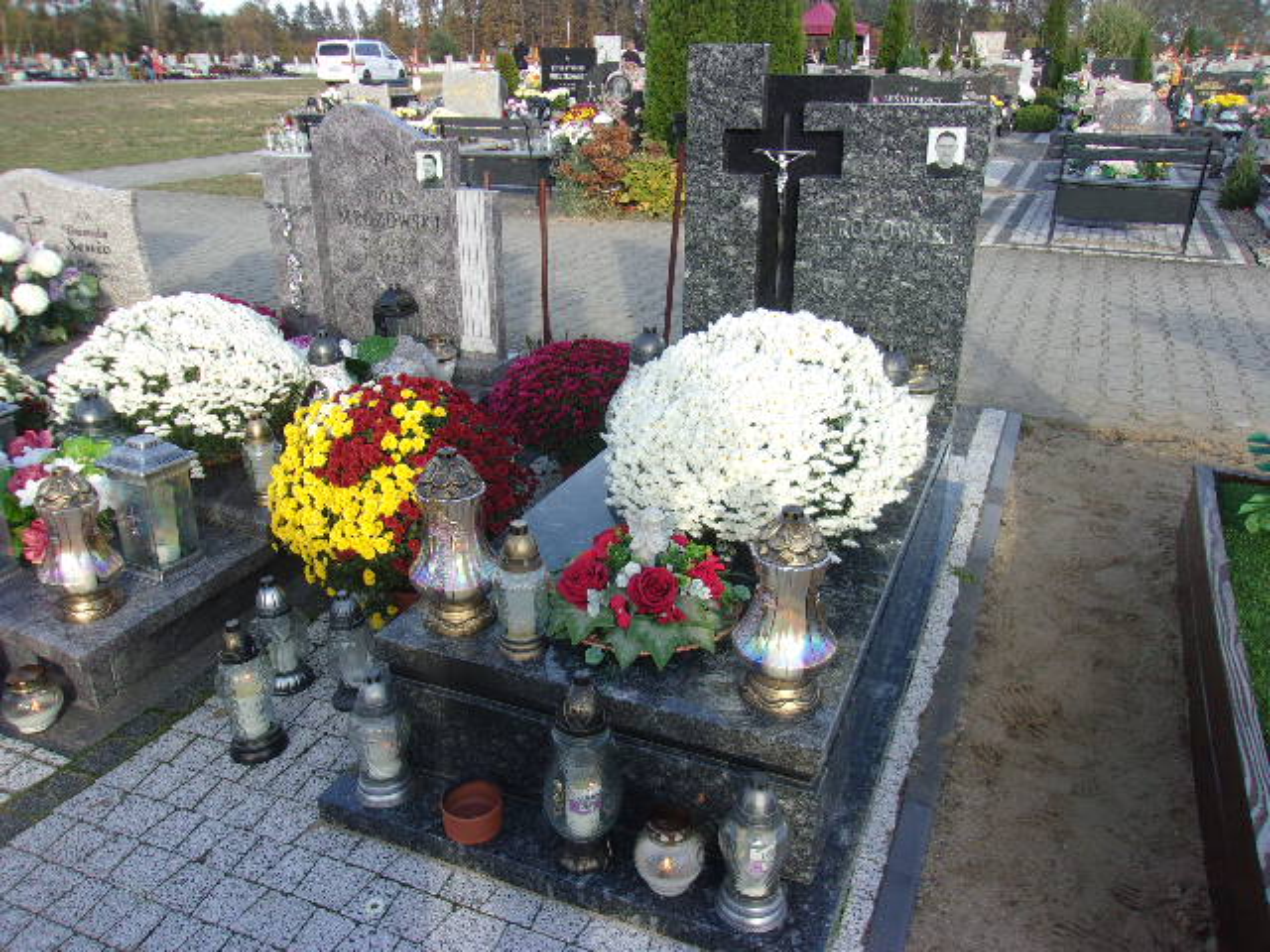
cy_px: 476
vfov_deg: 51.4
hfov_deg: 65.3
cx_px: 635
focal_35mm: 27
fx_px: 991
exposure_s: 1/300
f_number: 3
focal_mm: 4.9
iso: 80
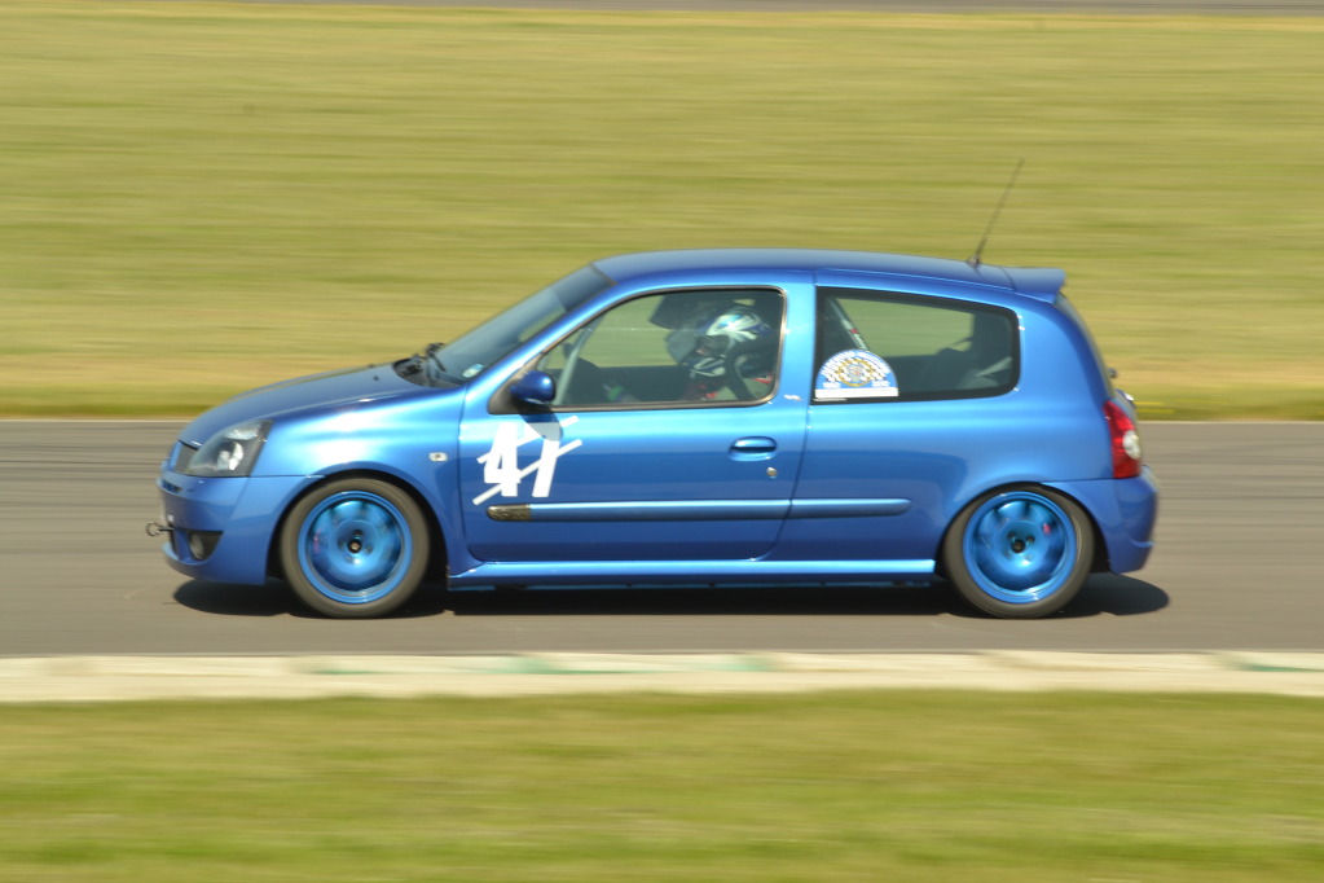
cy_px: 442
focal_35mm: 210
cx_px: 662
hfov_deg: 9.8
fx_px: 7723
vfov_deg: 6.5
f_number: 16
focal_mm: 140
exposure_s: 1/125
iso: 200
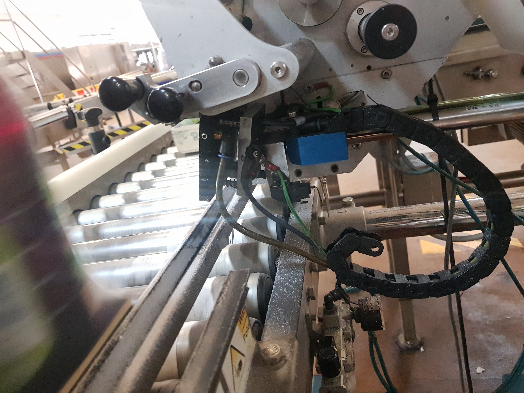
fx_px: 394
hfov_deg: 67.3
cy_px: 196
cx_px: 262
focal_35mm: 26
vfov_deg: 53.1
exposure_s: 1/50
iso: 640
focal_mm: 4.3
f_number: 1.7
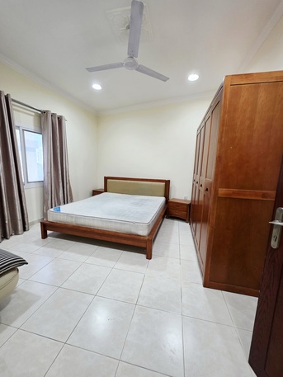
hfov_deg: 89.9
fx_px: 142
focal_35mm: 13
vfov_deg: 106.2
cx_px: 142
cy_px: 188
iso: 160
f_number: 1.9
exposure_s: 1/50.3
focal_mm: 2.2
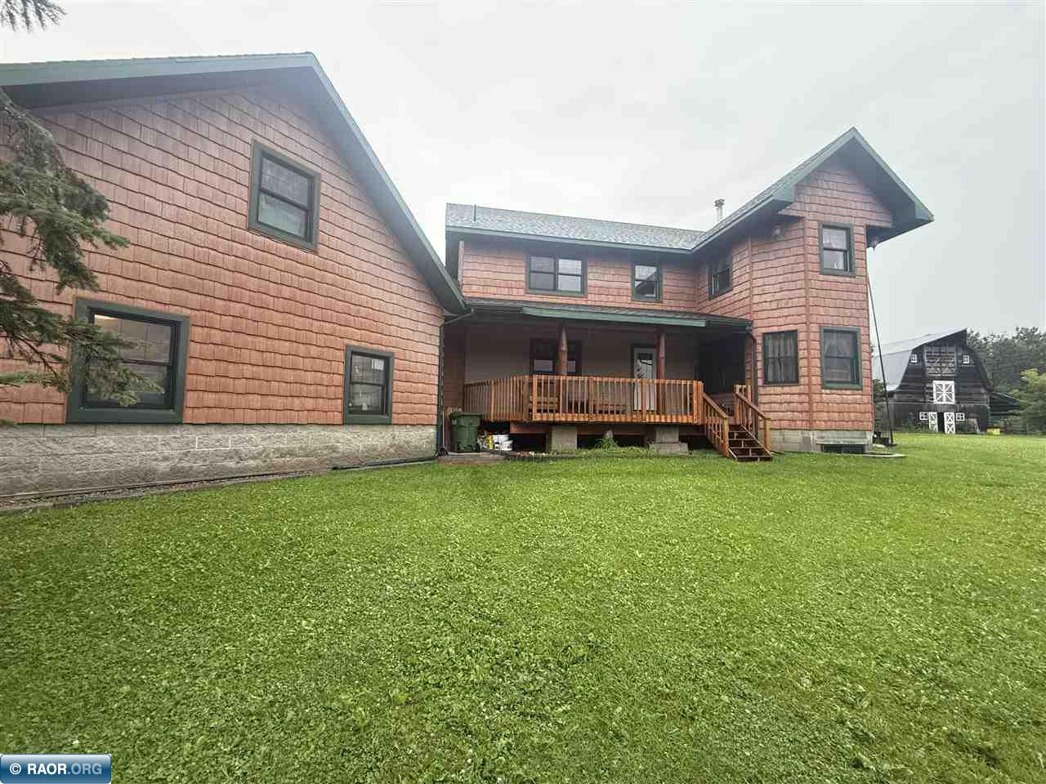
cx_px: 523
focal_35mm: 14
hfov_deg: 102.1
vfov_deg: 85.7
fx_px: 423
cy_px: 392
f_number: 2.2
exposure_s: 1/99
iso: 160
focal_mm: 2.22
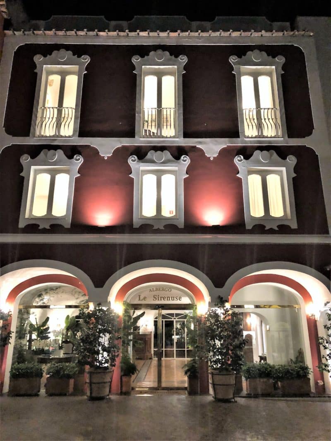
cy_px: 220
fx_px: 357
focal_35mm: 28
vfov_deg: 63.4
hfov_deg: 49.7
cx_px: 166
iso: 100
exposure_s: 1/5
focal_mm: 3.99
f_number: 1.8
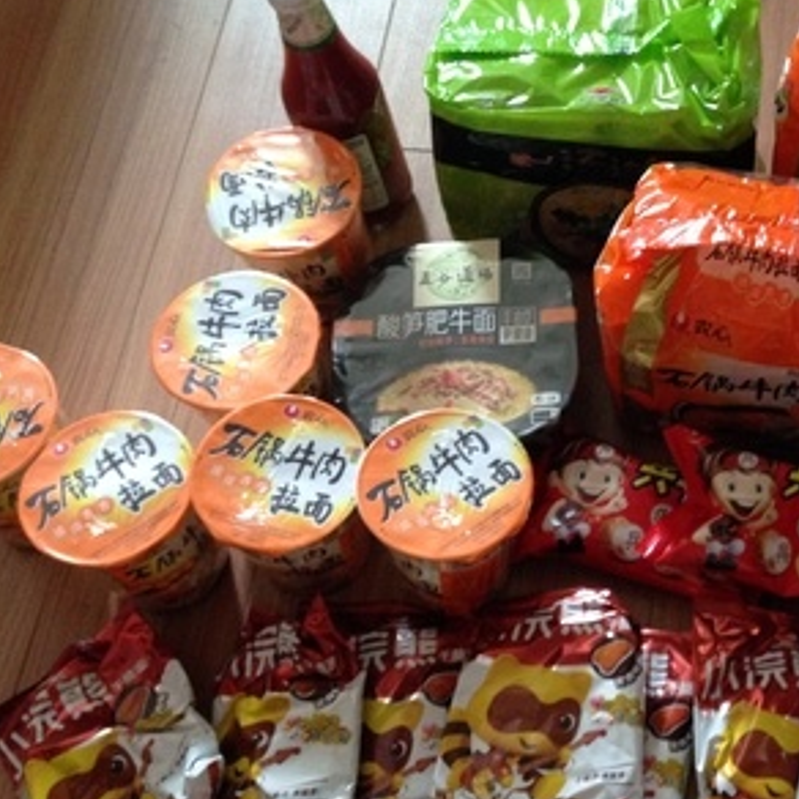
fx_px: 1567
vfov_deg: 28.5
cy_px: 484
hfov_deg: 27.7
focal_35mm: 60
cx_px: 706
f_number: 2.4
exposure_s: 1/20
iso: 250
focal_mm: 4.12
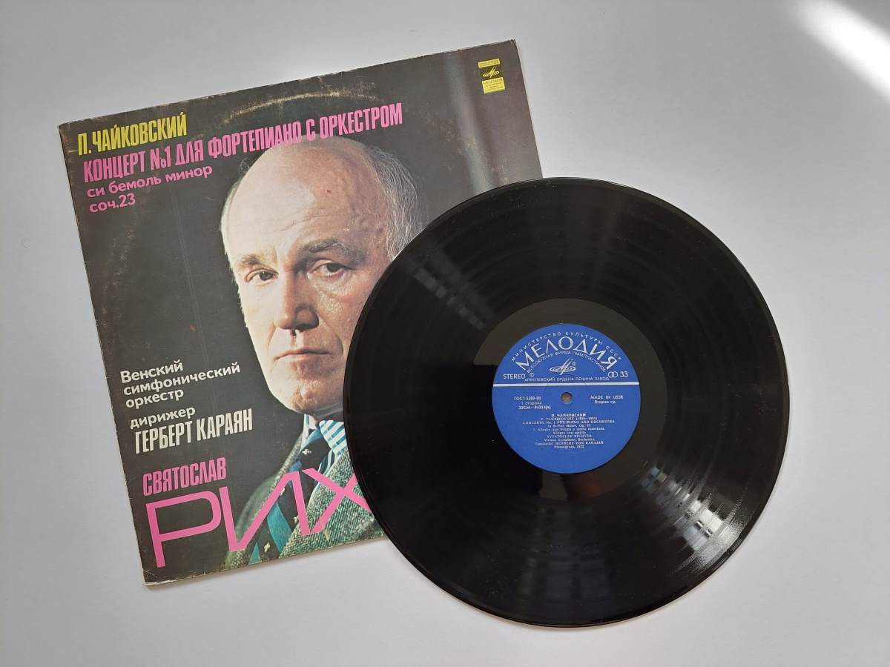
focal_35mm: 24
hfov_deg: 71.6
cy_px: 334
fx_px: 617
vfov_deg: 56.8
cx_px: 445
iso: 64
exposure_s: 1/60
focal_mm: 5.23
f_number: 1.8
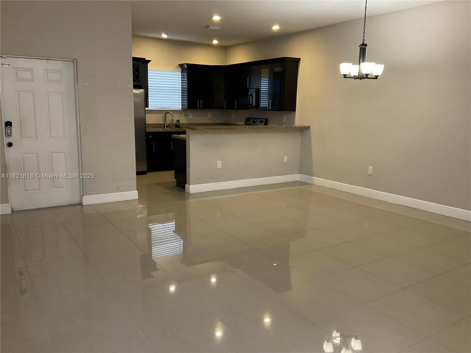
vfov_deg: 48.2
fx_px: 395
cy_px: 176
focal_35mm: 29
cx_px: 236
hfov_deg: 61.7
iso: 160
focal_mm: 3
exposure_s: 1/60
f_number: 1.8
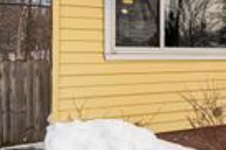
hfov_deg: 34.0
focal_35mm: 51
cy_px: 60
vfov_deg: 26.4
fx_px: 320
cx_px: 246
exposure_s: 1/200
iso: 100
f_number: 8
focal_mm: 14
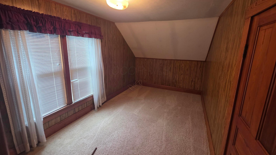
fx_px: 110
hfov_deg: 103.0
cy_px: 71
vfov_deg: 70.4
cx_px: 141
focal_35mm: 15
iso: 200
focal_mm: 2.2
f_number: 1.9
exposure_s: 1/60
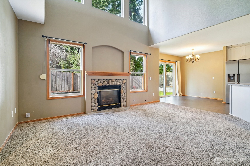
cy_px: 83
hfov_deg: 96.7
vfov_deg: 73.7
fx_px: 111
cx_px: 125
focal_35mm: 16
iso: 1600
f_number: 8
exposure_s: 1/100
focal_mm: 16
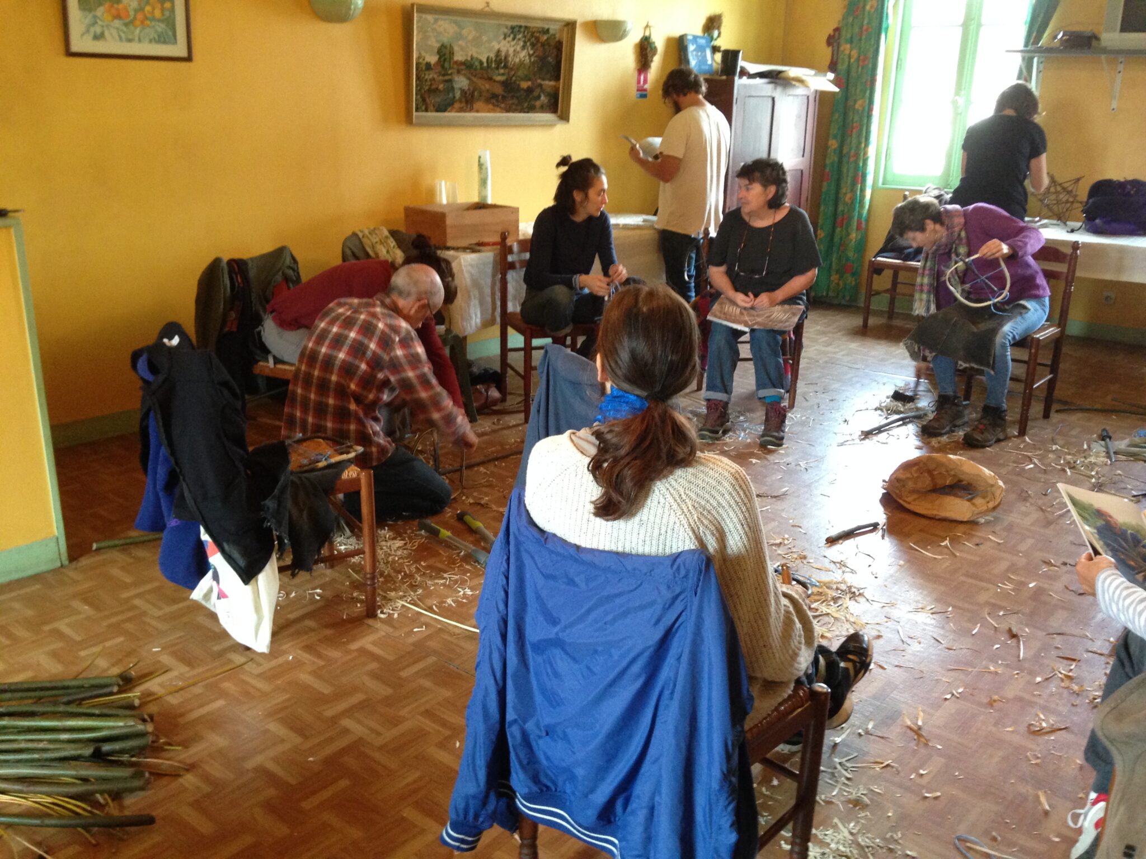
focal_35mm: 33
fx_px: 1093
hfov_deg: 55.4
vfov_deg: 42.9
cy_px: 430
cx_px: 573
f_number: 2.4
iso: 250
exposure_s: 1/20
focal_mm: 4.12
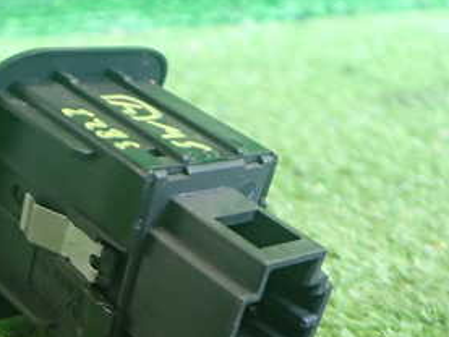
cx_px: 107
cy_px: 241
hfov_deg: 29.3
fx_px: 843
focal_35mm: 65
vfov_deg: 22.4
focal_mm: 5.4
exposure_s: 1/30
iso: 400
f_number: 2.3
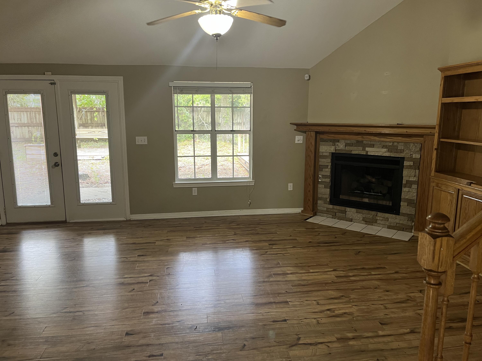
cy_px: 180
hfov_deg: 67.3
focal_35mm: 26
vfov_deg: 53.1
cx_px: 241
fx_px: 362
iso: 200
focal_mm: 5.1
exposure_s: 1/60
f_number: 1.6
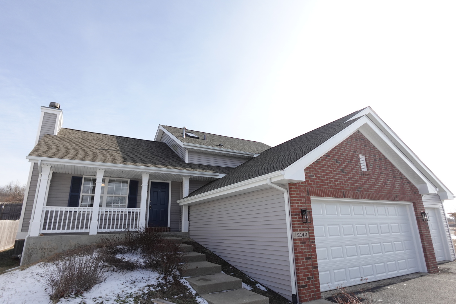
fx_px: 253
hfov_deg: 84.0
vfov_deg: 61.9
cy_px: 152
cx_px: 228
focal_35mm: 20
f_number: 2
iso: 125
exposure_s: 1/2500
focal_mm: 7.6
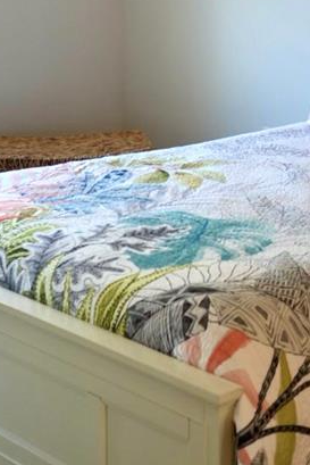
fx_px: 1174
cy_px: -35
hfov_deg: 14.8
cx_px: 295
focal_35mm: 91
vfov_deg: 21.3
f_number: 4
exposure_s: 1/160
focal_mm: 31
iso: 800
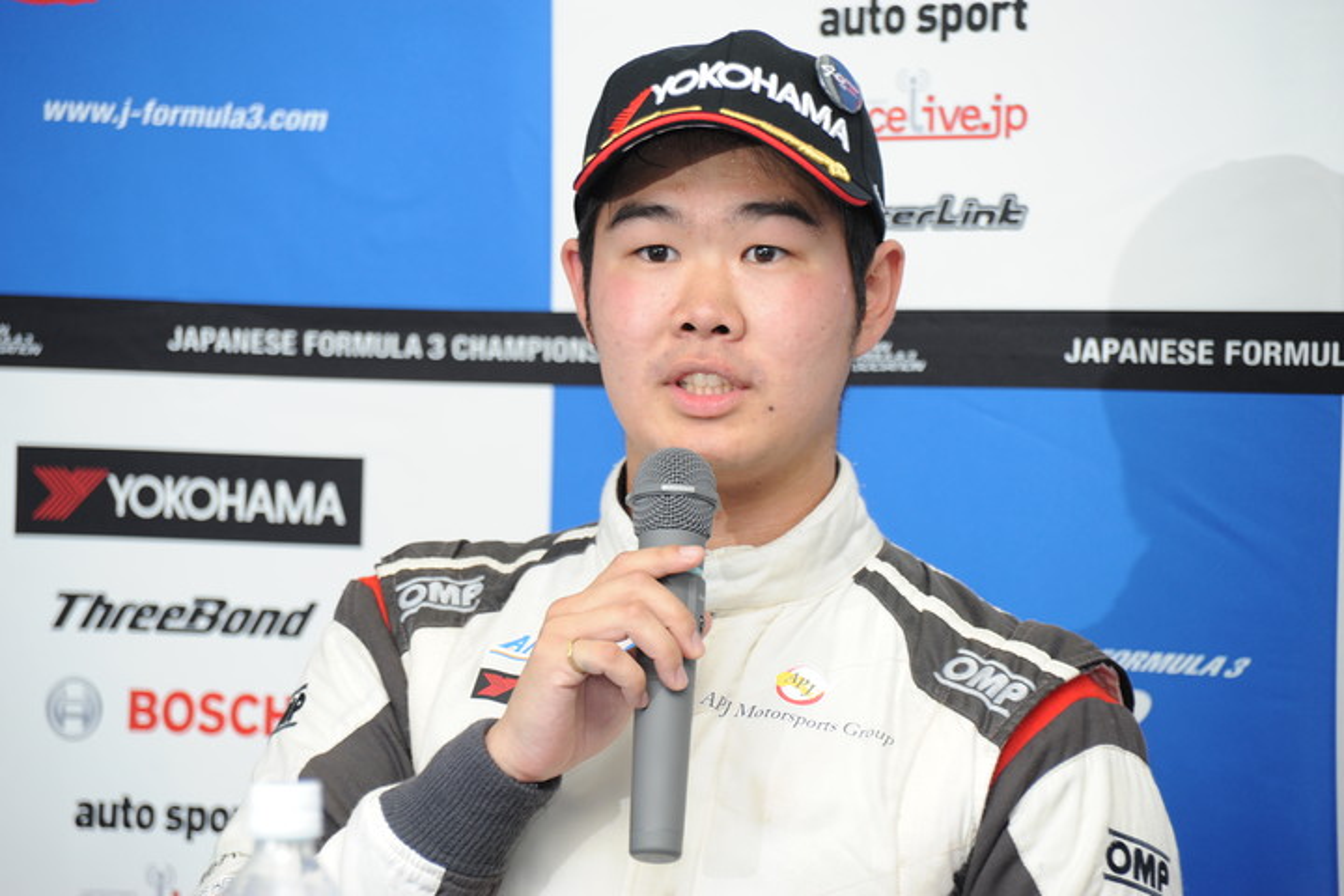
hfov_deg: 10.3
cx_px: 672
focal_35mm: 200
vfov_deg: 6.9
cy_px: 448
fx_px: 7466
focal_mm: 200
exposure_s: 1/60
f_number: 6.7
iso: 800
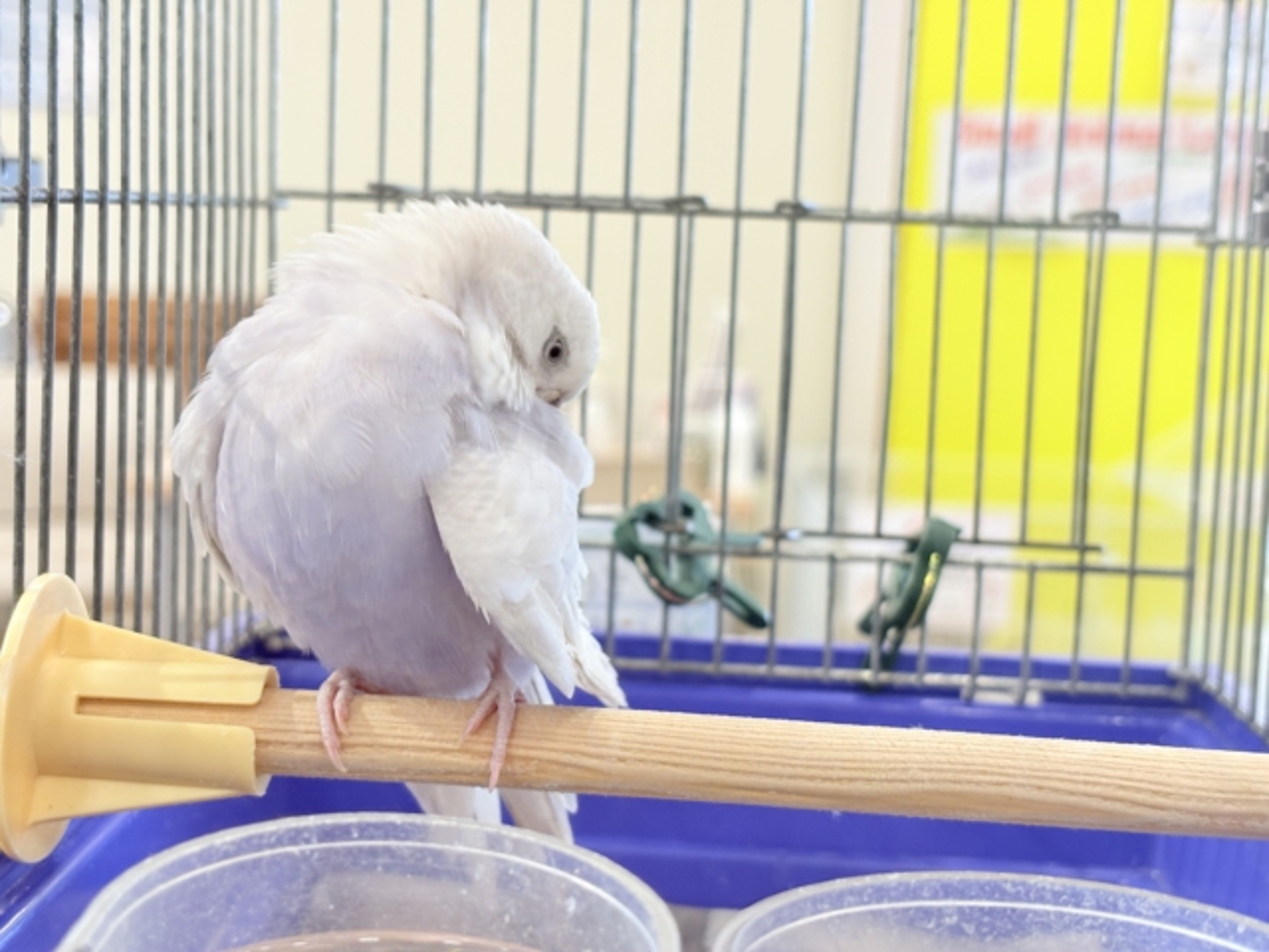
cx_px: 634
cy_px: 476
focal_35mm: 52
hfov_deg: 36.8
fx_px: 1906
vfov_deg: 28.0
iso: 100
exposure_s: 1/100
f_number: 1.6
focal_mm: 5.96
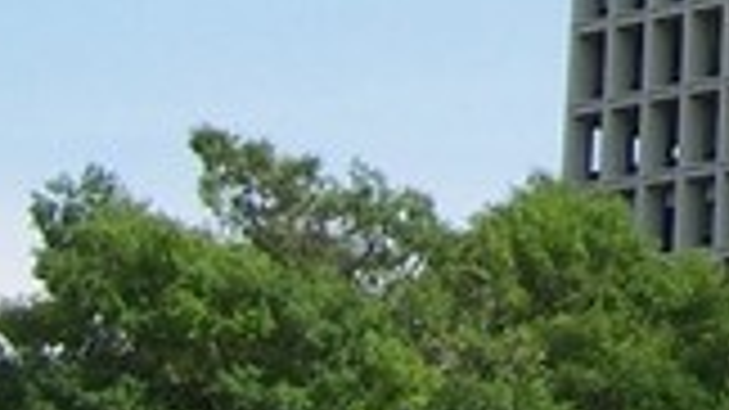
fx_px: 3826
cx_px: 1429
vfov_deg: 5.9
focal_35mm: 198
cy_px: -608
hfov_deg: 10.1
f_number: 4
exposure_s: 1/750
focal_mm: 6.3
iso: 80
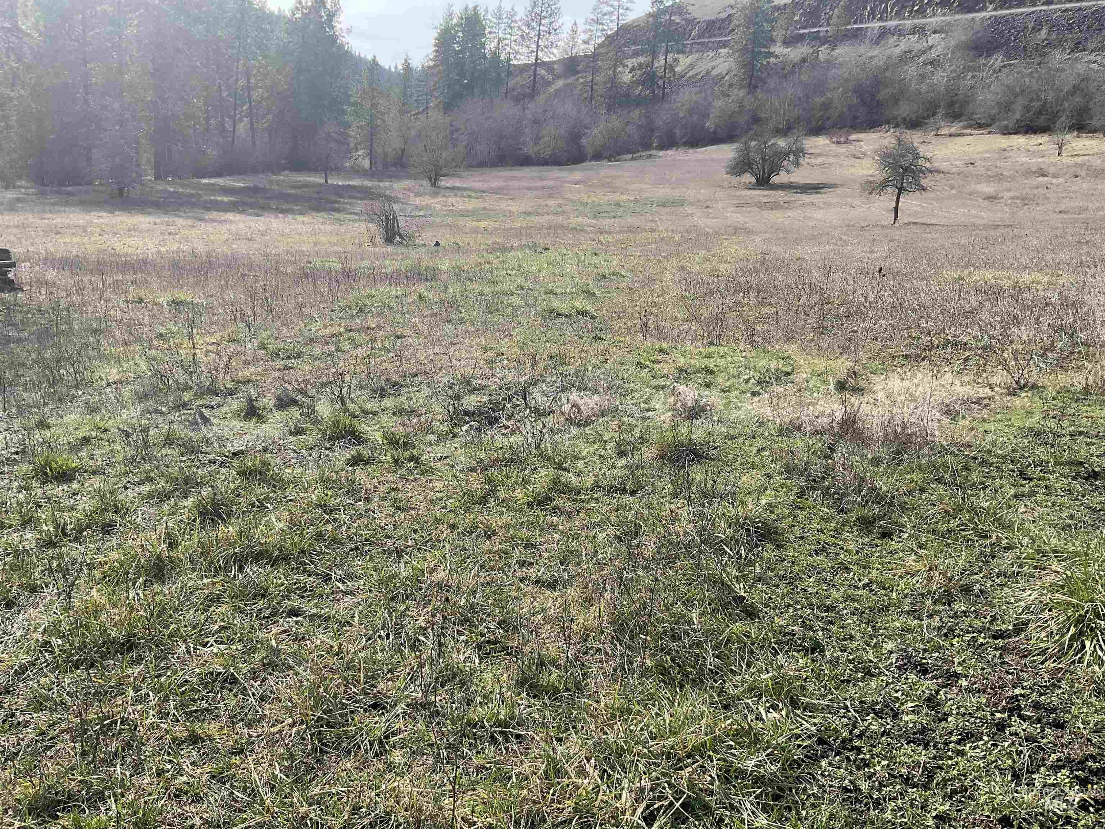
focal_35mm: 29
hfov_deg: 61.7
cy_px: 414
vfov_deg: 48.2
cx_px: 552
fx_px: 926
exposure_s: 1/781
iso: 16
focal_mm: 3
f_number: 1.8
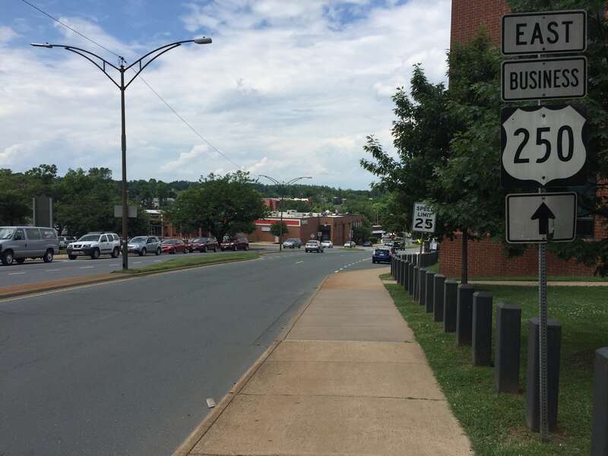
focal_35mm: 29
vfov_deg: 48.2
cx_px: 304
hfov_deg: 61.7
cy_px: 228
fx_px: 509
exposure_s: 1/3300
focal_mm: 4.15
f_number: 2.2
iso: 32
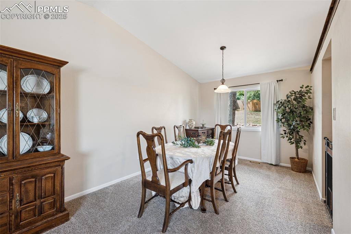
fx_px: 146
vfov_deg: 77.3
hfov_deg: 100.4
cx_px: 176
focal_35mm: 15
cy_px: 117
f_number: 11
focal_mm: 15
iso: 100
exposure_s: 1
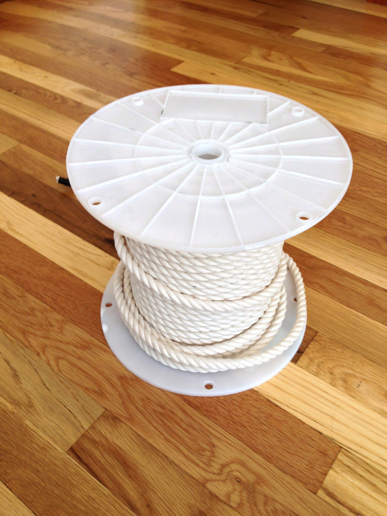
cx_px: 194
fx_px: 492
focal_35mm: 33
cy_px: 258
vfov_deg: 55.4
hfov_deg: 42.9
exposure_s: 1/20
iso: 50
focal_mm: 4.13
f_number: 2.4
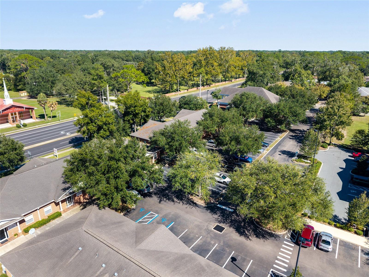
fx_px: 256
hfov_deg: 71.6
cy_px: 138
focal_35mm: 24
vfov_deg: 56.8
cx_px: 184
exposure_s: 1/2500
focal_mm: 8.67
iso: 170
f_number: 1.8
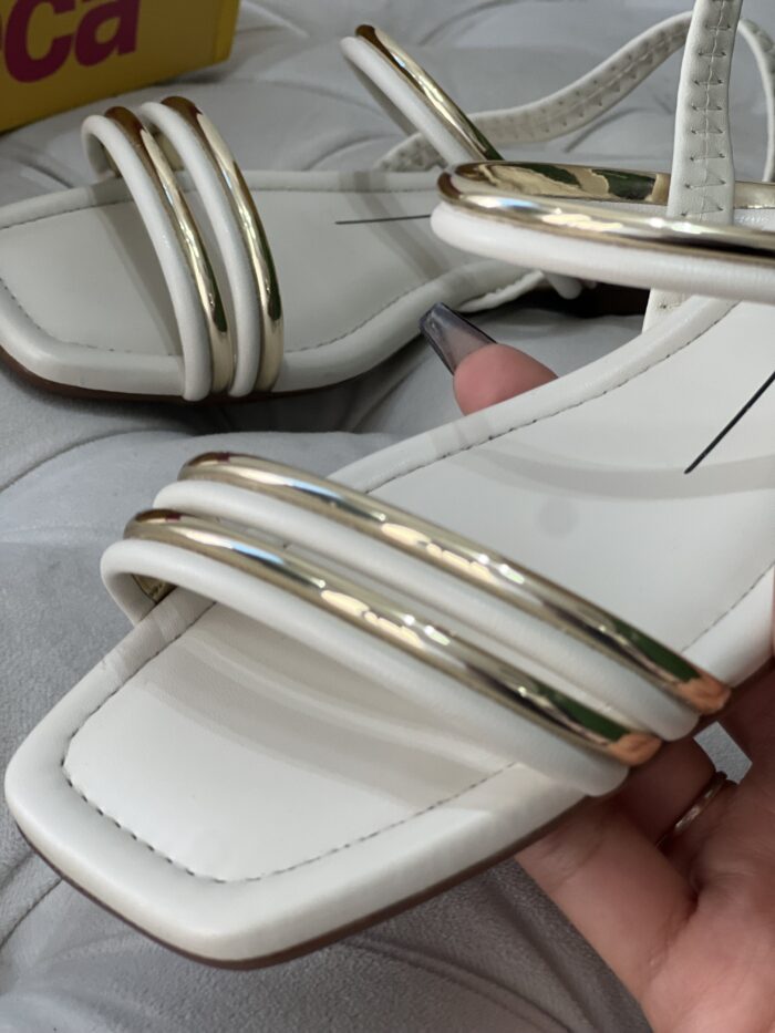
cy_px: 516
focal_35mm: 77
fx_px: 2298
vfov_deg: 25.3
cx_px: 388
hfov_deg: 19.1
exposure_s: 1/120
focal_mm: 9
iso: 100
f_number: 2.8
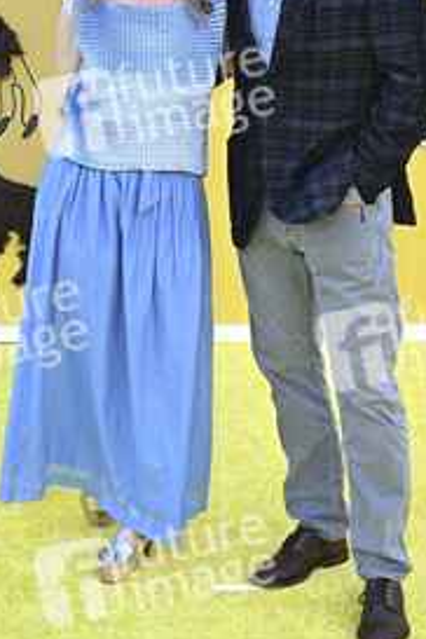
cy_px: 220
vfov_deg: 24.7
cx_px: 222
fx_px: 1455
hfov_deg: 16.7
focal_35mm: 82
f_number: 7.1
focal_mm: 56
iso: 640
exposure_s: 1/200
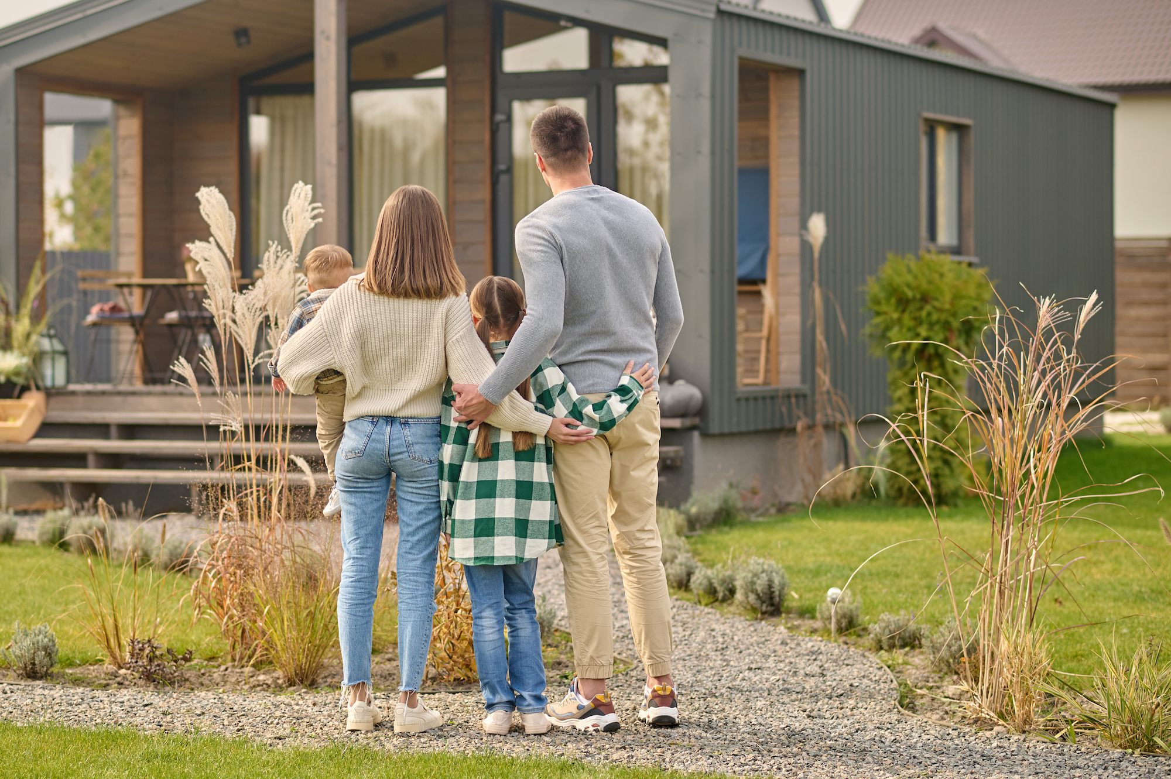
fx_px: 2763
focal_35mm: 85
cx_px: 586
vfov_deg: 16.1
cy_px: 390
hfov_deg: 23.9
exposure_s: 1/1000
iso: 125
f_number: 2.8
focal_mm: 85
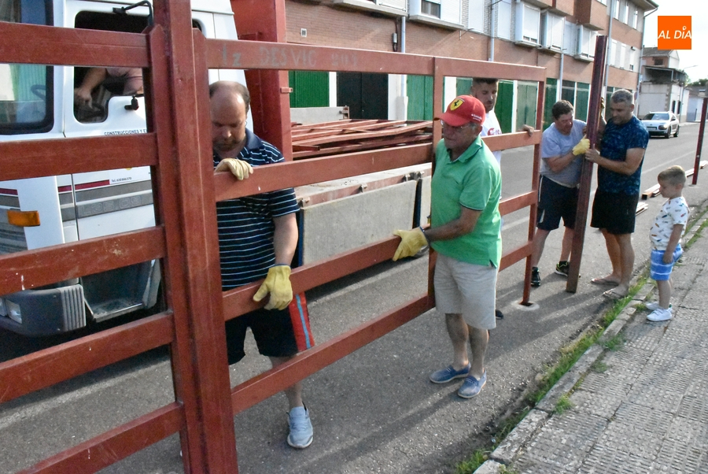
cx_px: 354
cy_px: 237
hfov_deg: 67.3
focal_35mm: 27
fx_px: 532
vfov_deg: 48.0
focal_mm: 18
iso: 25600
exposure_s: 1/1600
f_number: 20
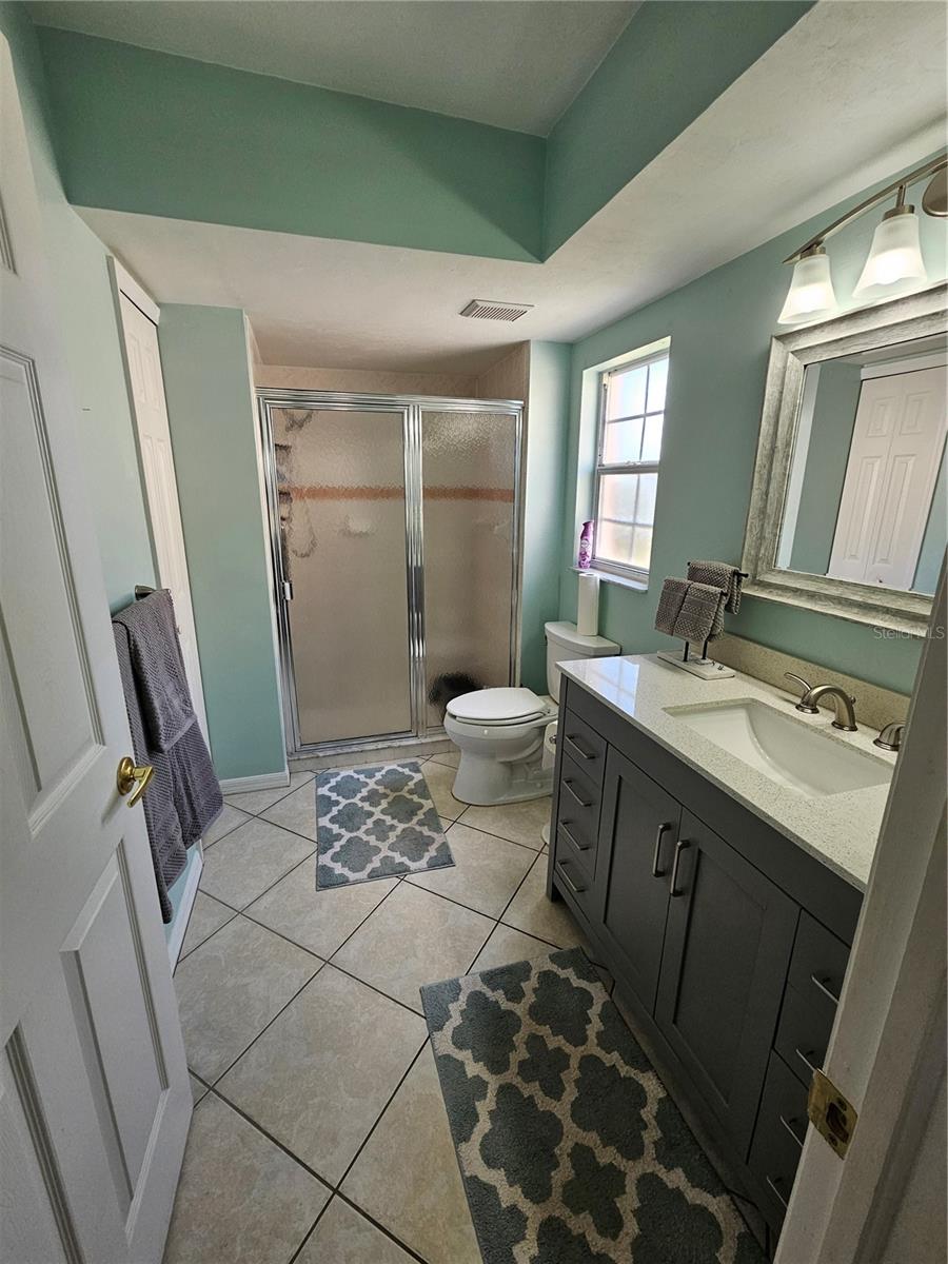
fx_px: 475
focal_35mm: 13
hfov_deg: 89.9
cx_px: 474
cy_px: 632
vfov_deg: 106.2
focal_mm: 2.2
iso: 160
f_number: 2.2
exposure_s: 1/207
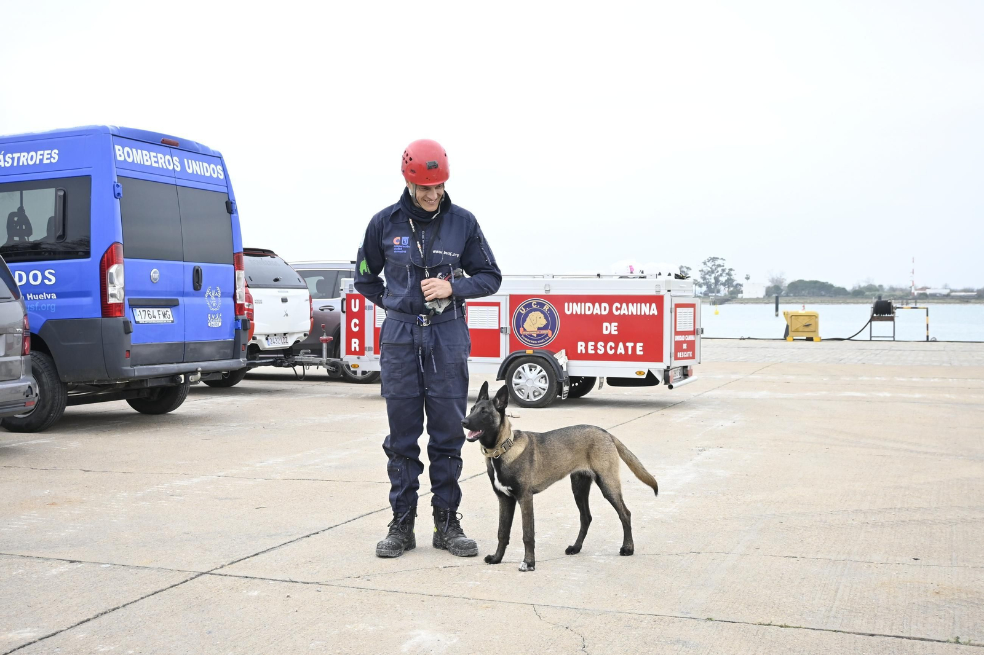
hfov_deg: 45.0
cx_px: 492
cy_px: 328
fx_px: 1189
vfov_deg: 30.8
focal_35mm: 44
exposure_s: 1/500
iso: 400
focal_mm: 29
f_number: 5.6
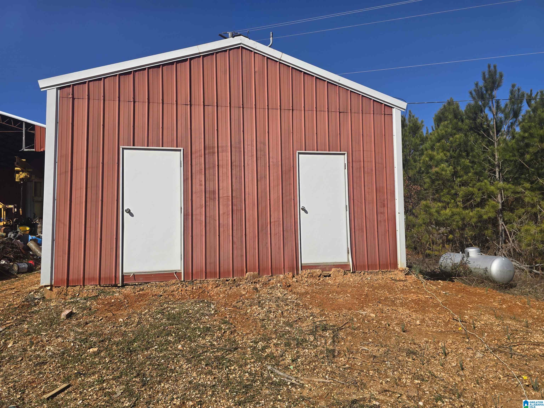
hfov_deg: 73.9
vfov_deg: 58.9
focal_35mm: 23
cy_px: 204
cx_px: 272
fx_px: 361
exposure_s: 1/1358
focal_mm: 6.3
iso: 12
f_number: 1.7
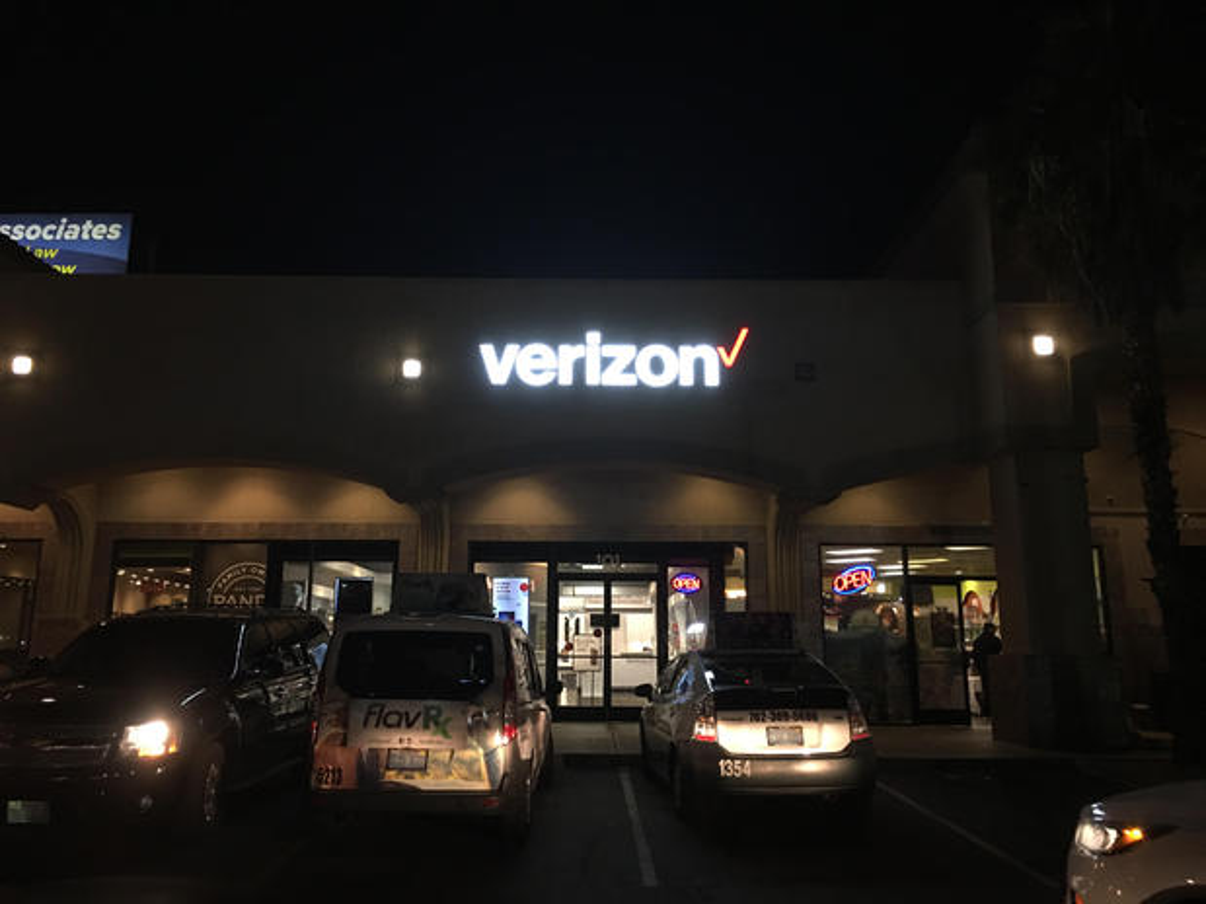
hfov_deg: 61.7
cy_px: 452
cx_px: 603
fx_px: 1010
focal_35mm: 29
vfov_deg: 48.2
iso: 80
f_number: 2.2
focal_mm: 4.15
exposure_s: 1/15
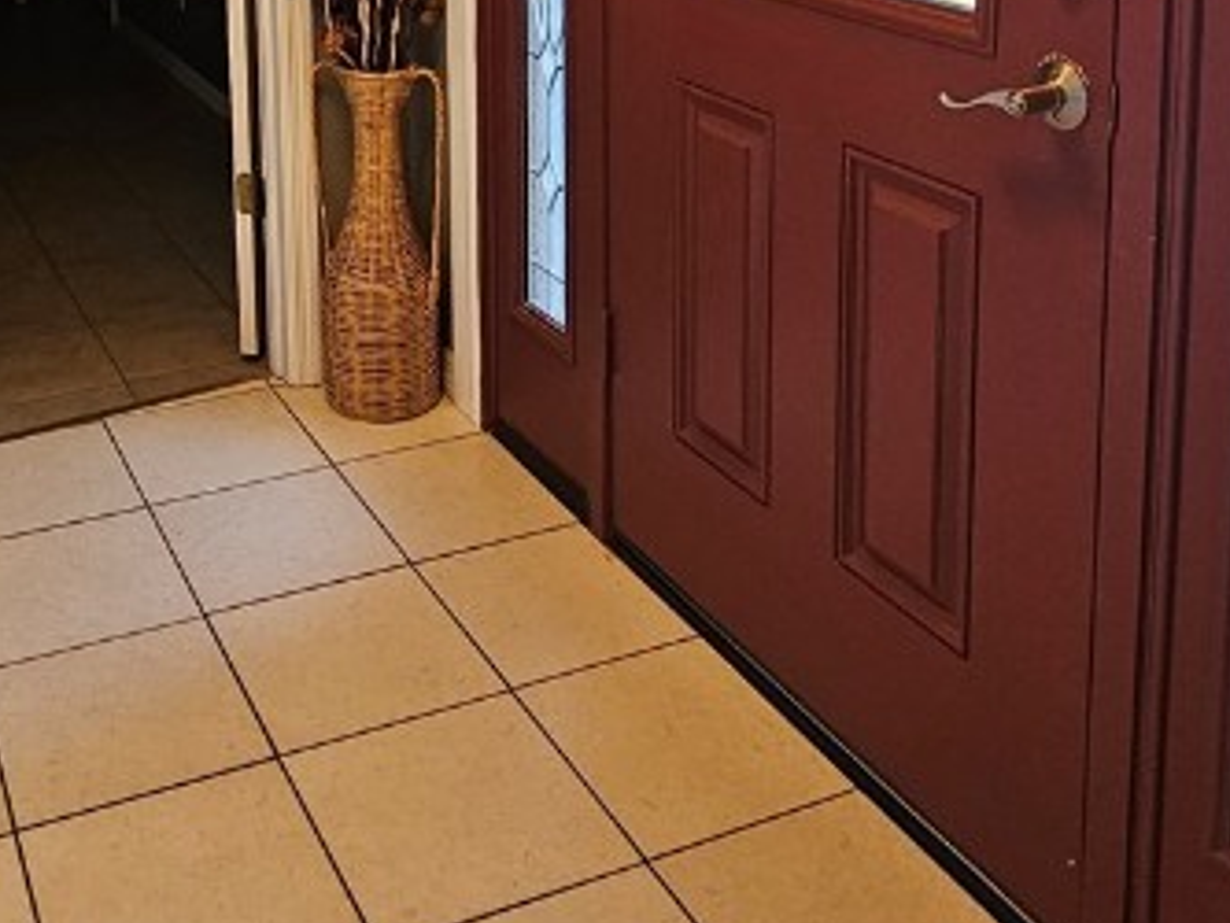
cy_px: -174
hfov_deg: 45.5
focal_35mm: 40
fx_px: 1422
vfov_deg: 30.7
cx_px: 336
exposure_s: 1/77.4
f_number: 2.2
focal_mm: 2.2
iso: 160
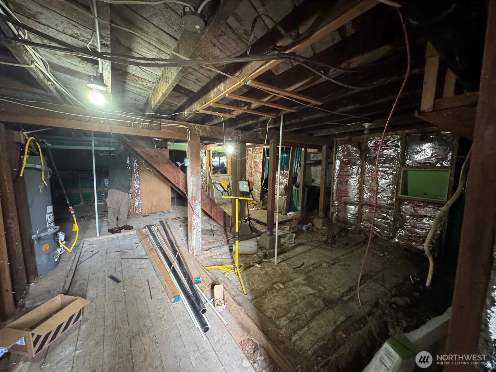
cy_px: 186
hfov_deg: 102.1
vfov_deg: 85.7
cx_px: 248
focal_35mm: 14
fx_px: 201
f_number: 2.2
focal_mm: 2.22
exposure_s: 1/40
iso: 1000
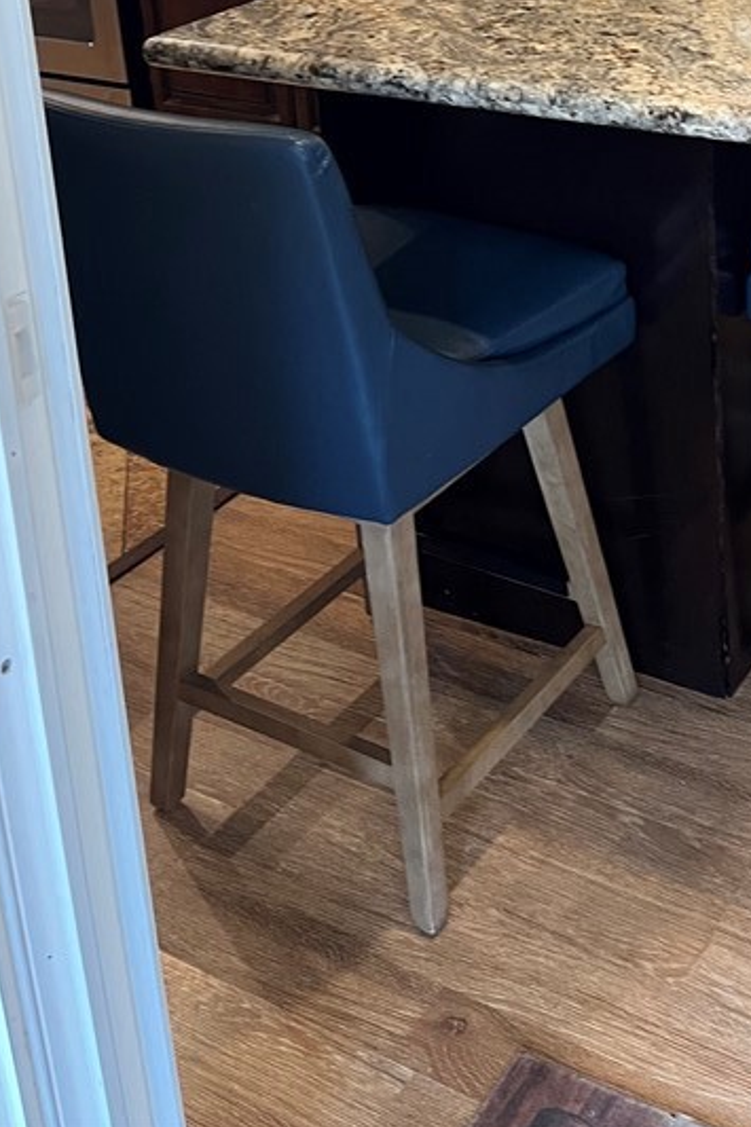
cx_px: 677
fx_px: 1628
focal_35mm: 52
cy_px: 51
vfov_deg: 35.3
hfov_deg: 25.2
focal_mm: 5.1
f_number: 1.6
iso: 250
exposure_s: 1/60
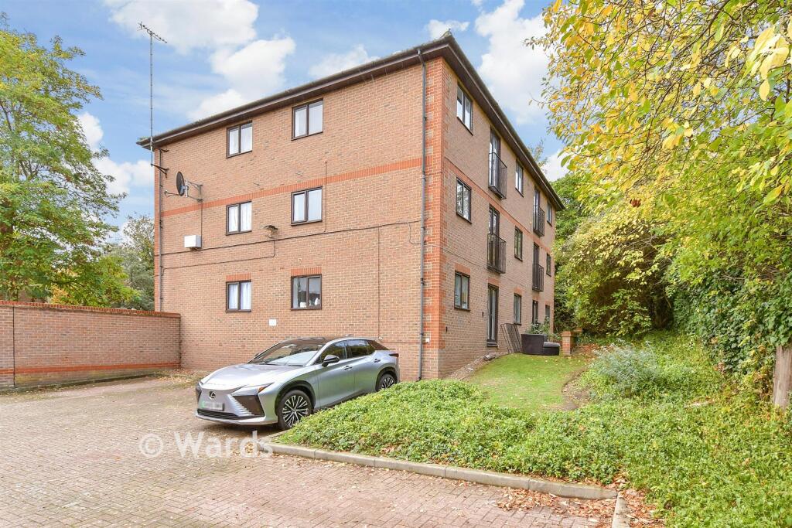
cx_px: 396
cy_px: 264
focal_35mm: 15
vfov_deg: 77.3
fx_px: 330
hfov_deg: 100.4
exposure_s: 1/50
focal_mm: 10
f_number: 8
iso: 160
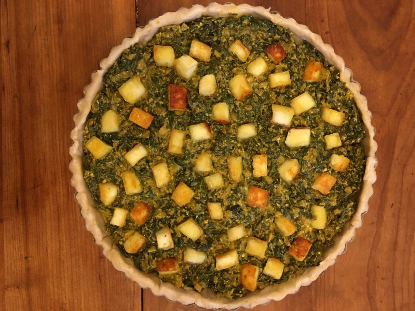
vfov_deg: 48.2
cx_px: 208
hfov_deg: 61.7
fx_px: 348
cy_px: 156
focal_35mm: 29
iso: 80
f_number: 2.2
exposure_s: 1/10
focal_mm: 4.15
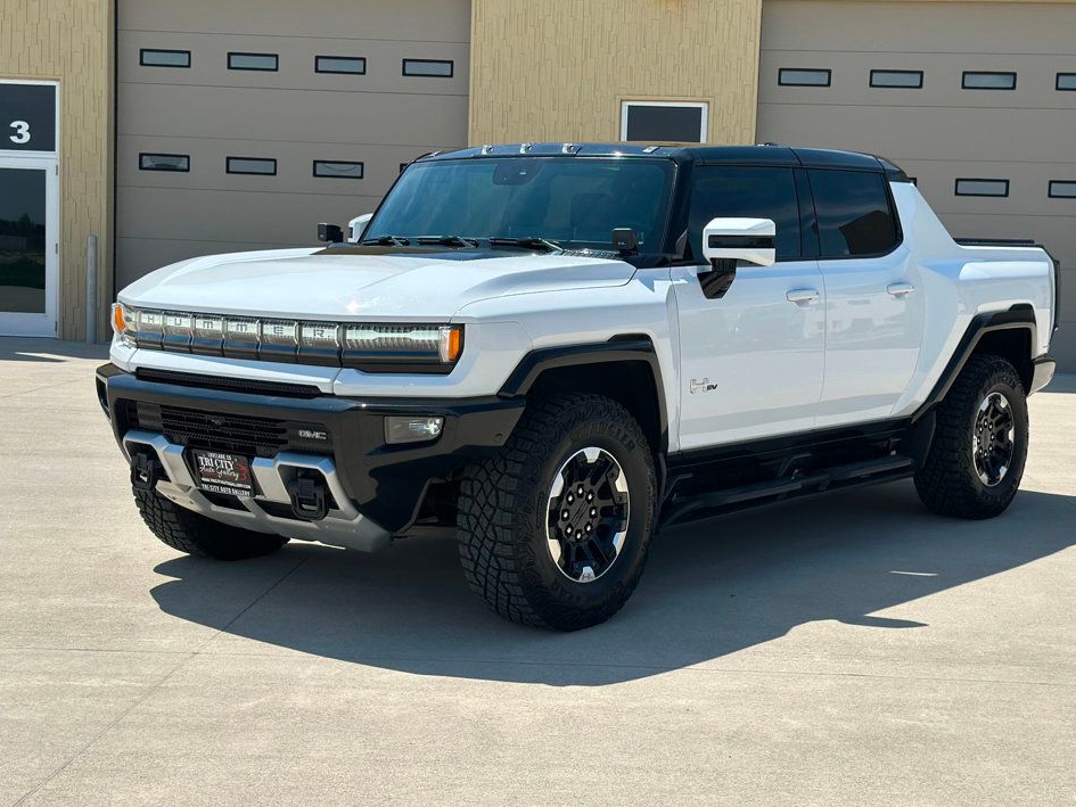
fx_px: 1617
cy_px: 377
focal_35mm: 52
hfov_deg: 36.8
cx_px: 573
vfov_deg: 28.0
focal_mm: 6.86
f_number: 1.78
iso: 100
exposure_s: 1/5556
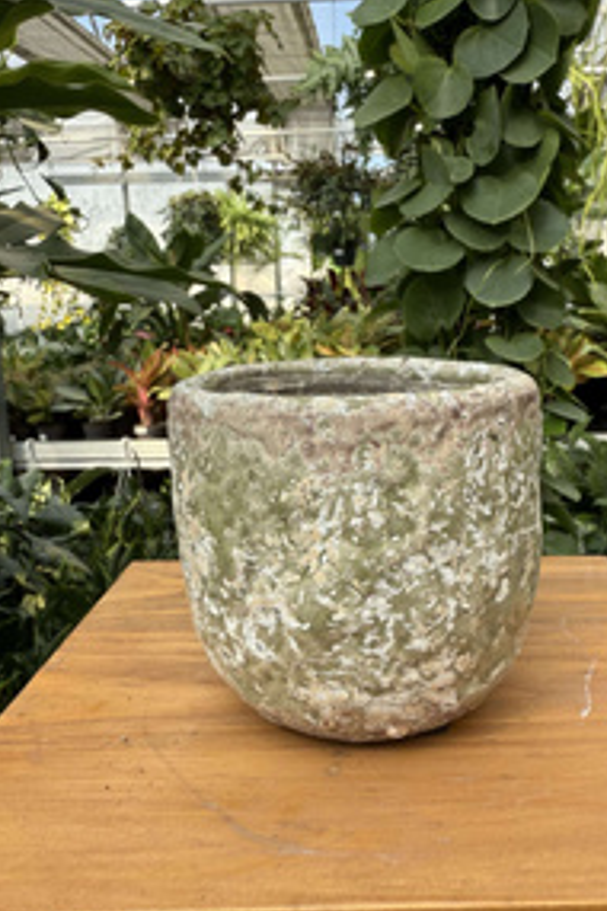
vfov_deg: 58.7
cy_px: 467
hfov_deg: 40.7
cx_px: 391
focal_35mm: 32
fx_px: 809
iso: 40
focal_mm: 2.22
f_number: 2.2
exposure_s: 1/413
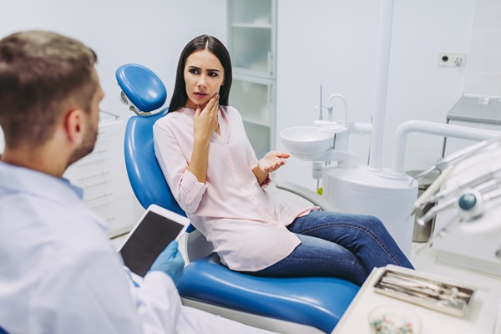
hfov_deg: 54.4
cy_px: 167
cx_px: 250
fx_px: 487
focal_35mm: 35
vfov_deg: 37.9
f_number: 2
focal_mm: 35
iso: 500
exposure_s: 1/200
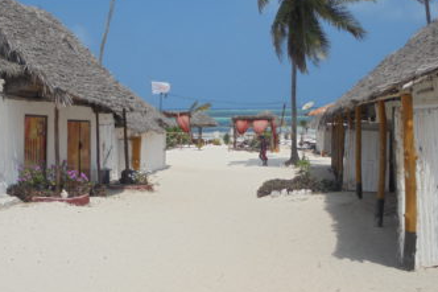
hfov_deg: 40.3
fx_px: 596
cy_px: 102
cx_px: 202
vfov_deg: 27.4
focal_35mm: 49
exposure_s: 1/200
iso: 100
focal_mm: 6.1
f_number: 12.5
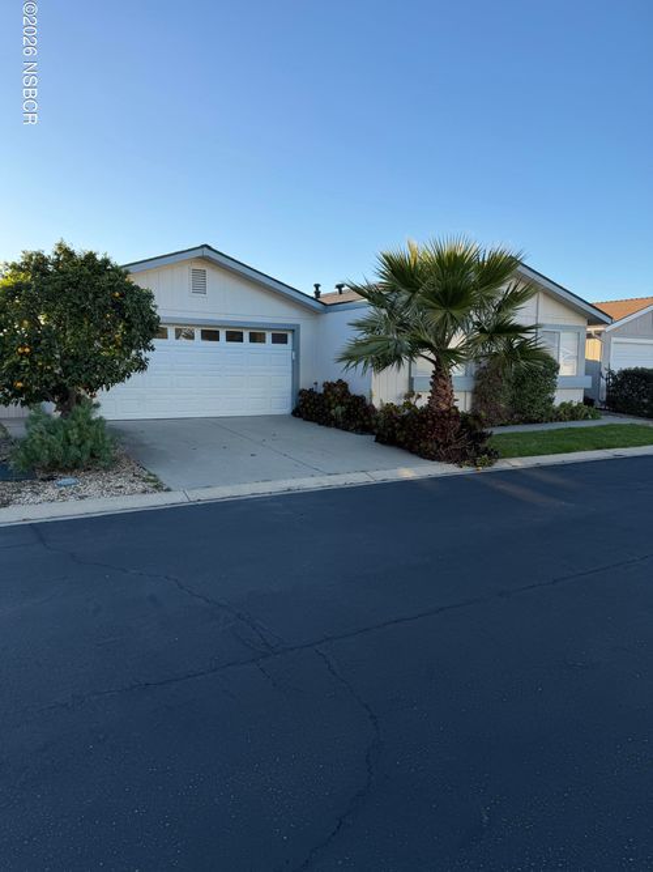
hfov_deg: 56.8
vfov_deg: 71.6
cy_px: 436
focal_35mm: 24
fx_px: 604
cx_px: 326
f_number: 1.78
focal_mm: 6.76
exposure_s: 1/1522
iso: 80
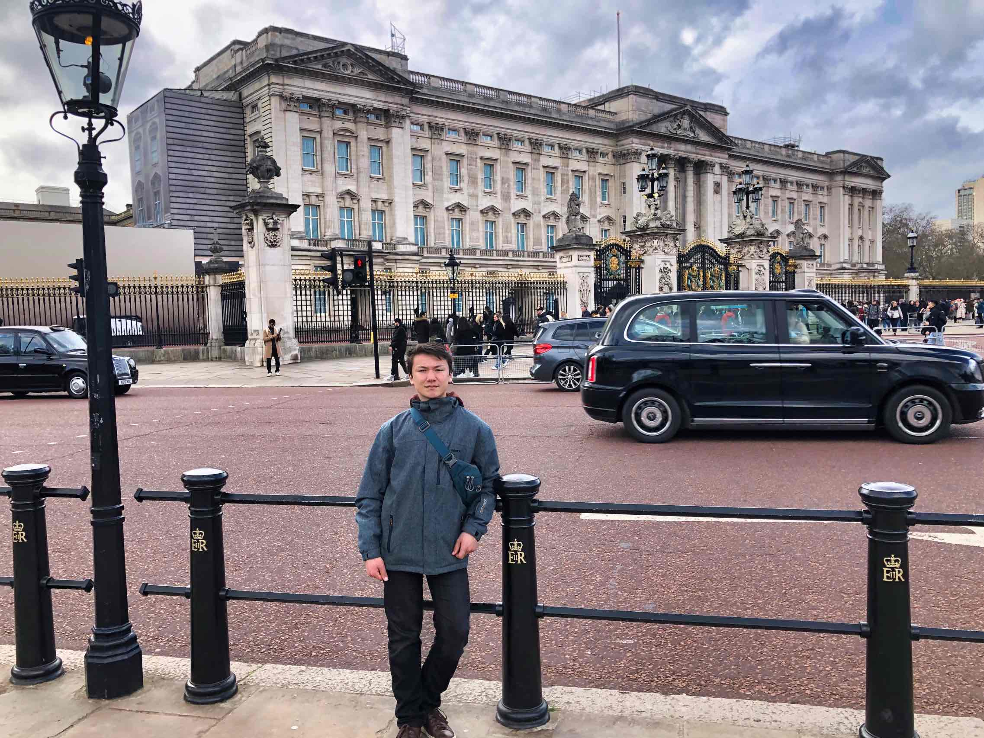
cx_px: 492
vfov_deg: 49.8
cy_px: 369
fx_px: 796
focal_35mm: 28
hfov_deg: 63.4
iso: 20
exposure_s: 1/433
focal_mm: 4
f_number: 1.8
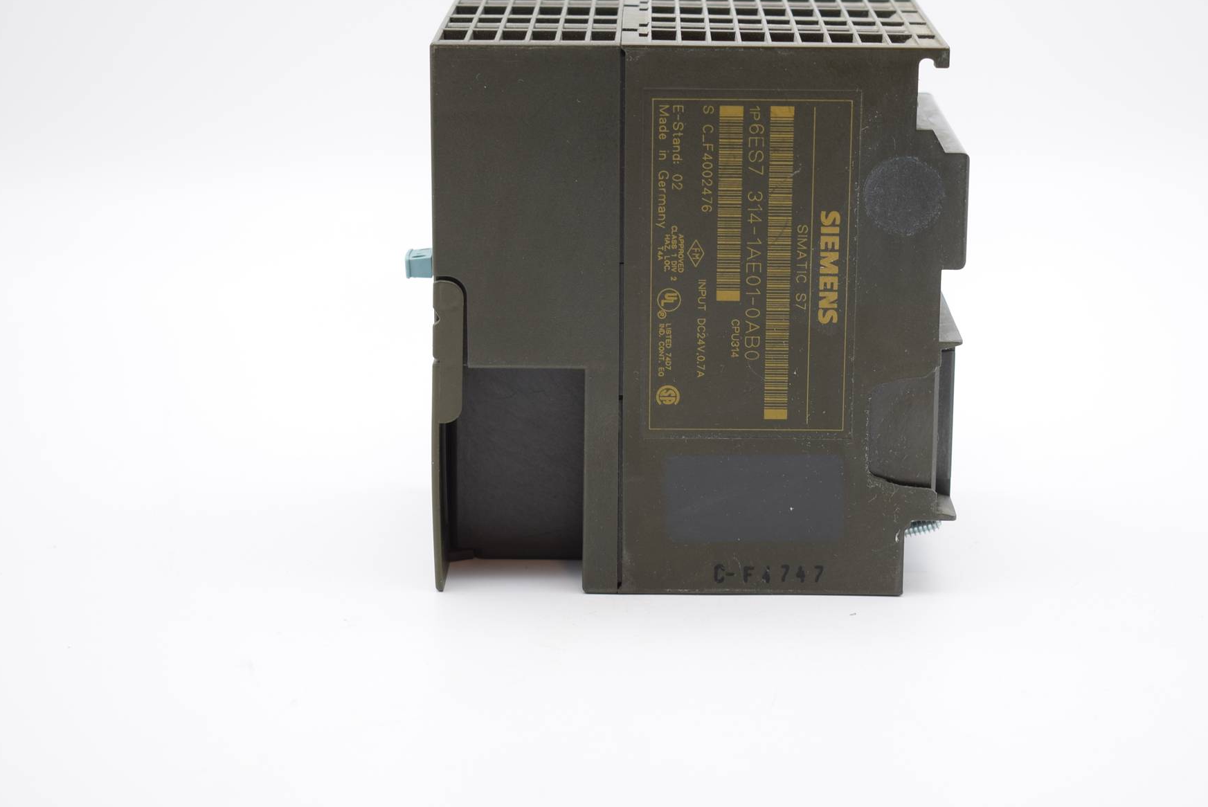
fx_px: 2619
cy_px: 318
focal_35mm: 78
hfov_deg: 26.0
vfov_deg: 17.5
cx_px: 678
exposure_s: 1/30
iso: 100
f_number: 5
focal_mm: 42
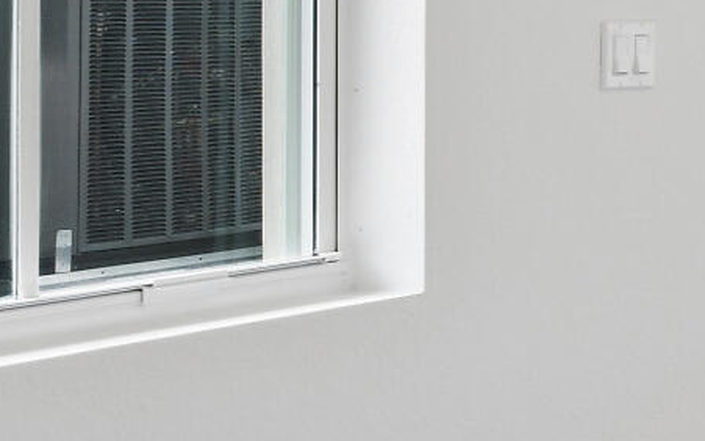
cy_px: 44
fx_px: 1826
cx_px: 2109
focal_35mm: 95
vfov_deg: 13.6
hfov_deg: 11.6
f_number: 8
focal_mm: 14
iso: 200
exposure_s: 1/60
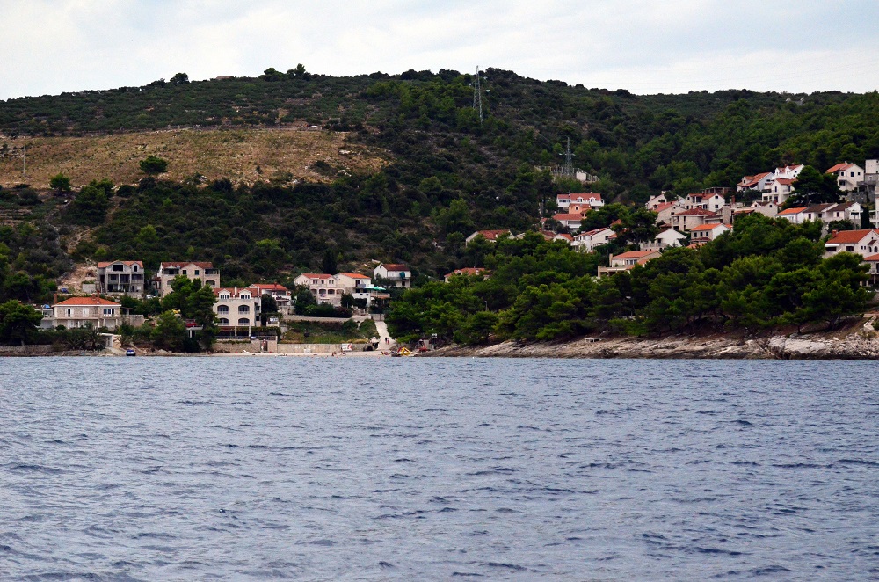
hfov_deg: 19.5
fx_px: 2558
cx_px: 440
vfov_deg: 13.0
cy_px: 291
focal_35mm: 105
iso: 2000
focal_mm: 70
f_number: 4.5
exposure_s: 1/6400
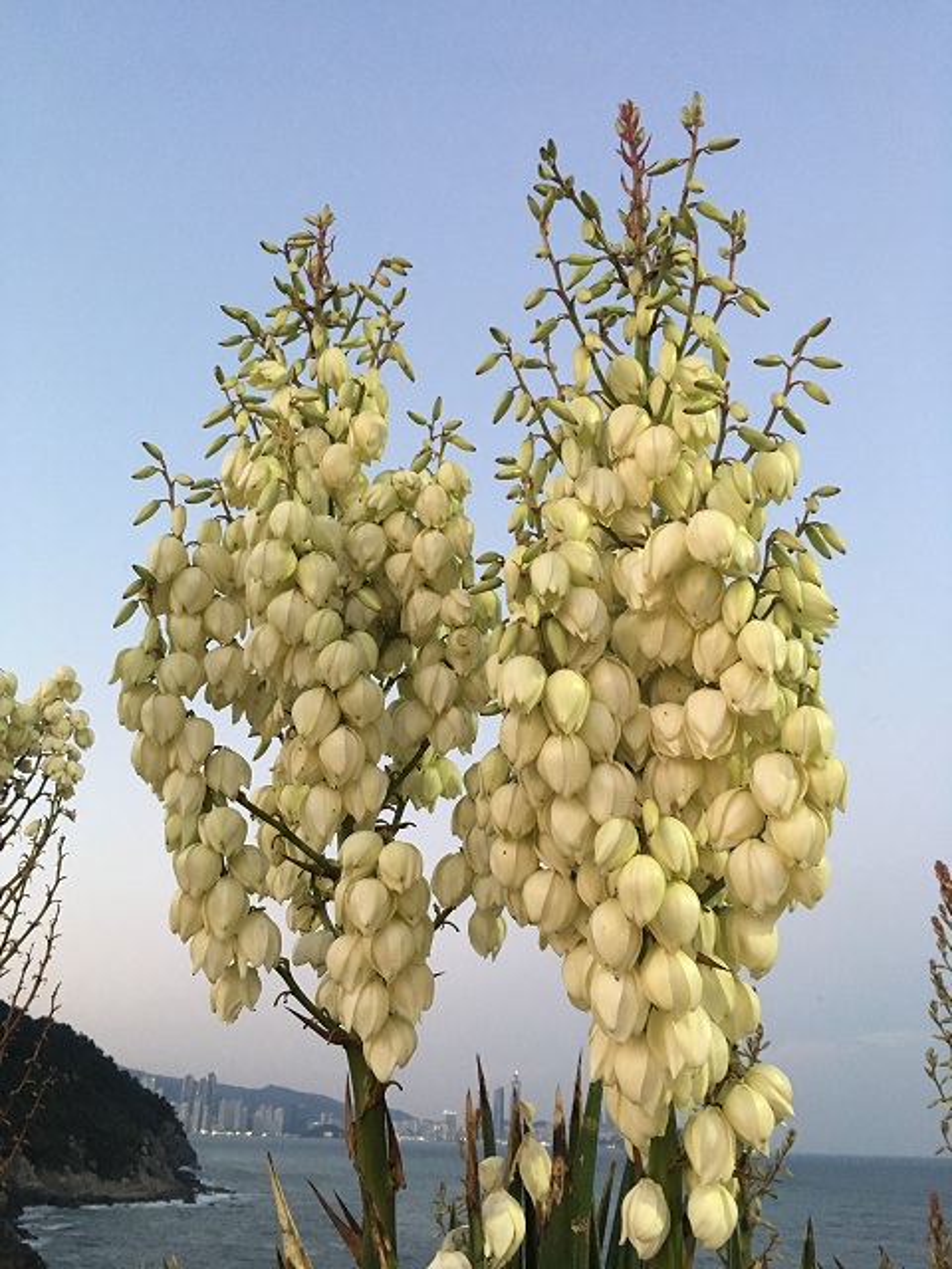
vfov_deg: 61.7
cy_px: 634
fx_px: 1063
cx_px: 476
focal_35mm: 29
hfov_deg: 48.2
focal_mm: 4.15
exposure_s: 1/24
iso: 200
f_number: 2.2
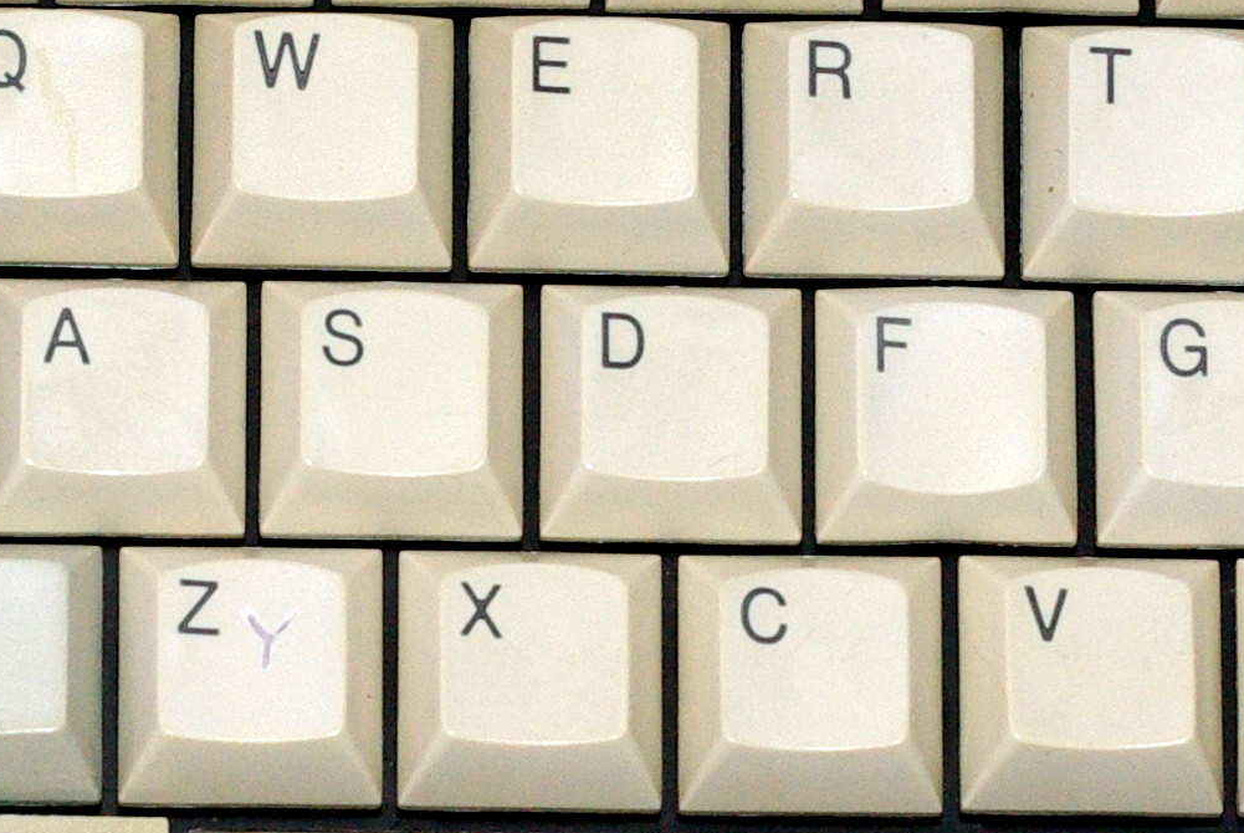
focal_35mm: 290
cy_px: 444
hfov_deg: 7.1
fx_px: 10033
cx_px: 302
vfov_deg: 4.8
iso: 800
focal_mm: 50
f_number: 8
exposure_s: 1/60
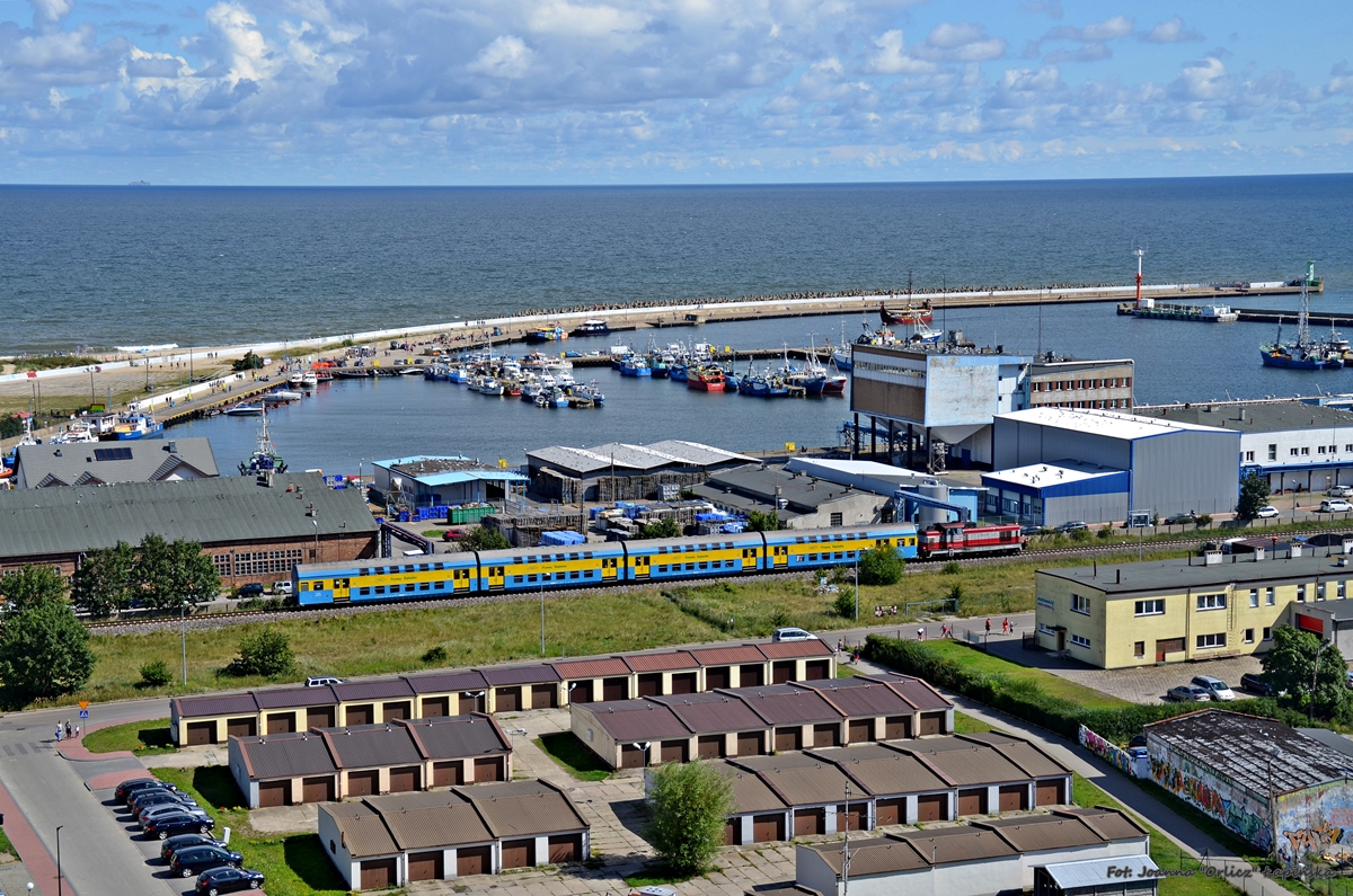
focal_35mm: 57
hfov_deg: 35.1
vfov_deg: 23.7
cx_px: 676
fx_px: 2138
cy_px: 448
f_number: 9
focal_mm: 38
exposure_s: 1/320
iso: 100
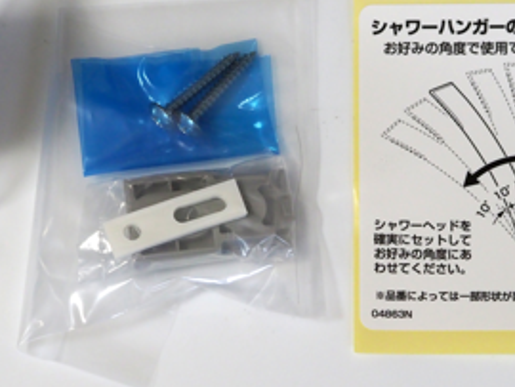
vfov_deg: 7.0
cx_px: 212
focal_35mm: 213
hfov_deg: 9.3
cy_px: 147
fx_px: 3172
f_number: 4
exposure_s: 1/125
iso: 1000
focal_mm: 60
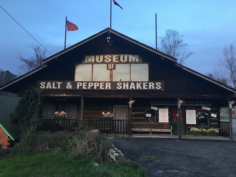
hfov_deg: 61.7
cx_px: 118
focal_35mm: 29
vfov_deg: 48.2
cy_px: 88
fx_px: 198
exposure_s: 1/30
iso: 40
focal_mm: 4.15
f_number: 2.2
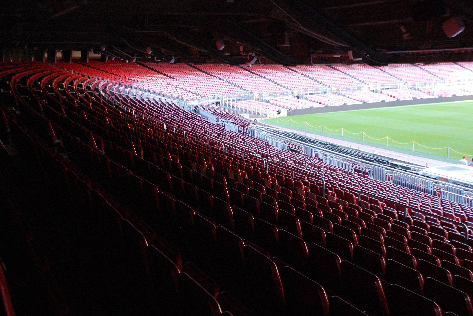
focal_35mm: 46
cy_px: 158
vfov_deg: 29.0
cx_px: 236
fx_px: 612
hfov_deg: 42.3
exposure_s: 1/40
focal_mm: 31
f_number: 4.2
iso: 400
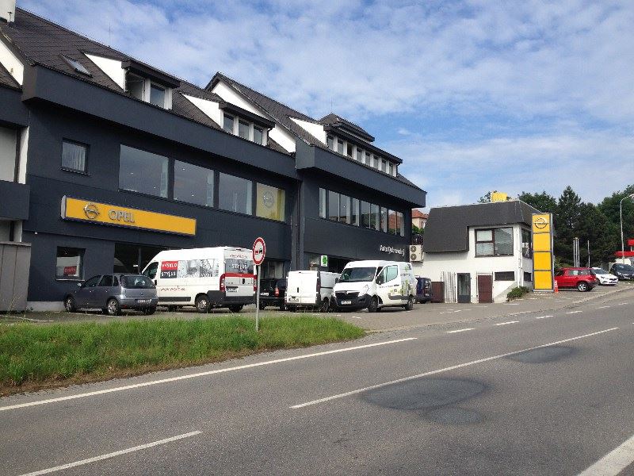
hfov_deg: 55.4
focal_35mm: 33
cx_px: 317
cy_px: 238
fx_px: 604
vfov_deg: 42.9
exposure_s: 1/1355
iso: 50
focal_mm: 4.12
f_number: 2.4
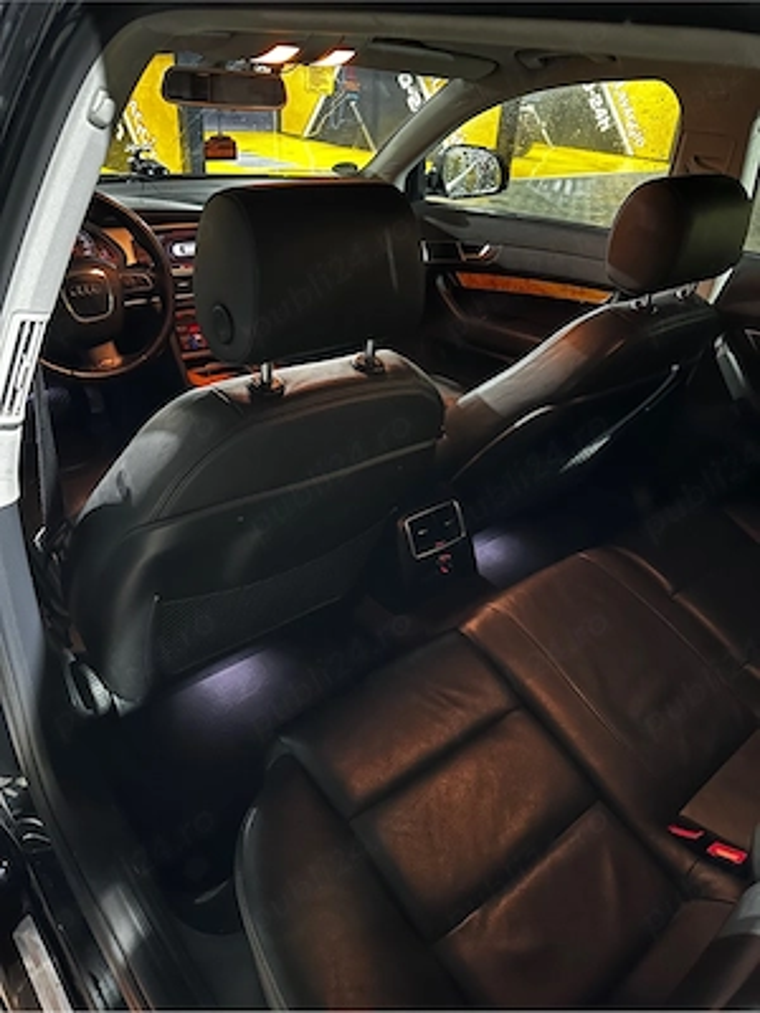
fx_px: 703
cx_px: 380
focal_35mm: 24
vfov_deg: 71.6
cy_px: 506
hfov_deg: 56.8
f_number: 1.78
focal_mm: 6.86
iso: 1000
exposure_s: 1/17
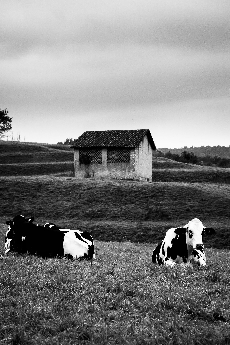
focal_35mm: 88
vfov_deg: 23.1
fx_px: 843
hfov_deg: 15.5
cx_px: 115
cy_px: 172
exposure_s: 1/250
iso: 3200
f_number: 5.6
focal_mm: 58.6
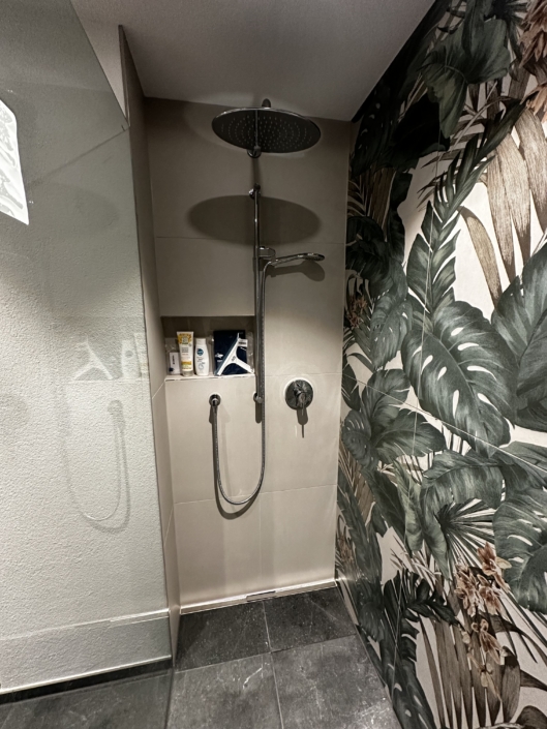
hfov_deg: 85.7
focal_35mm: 14
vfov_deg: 102.1
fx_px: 295
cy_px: 364
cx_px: 274
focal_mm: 2.22
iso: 500
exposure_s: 1/50
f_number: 2.2
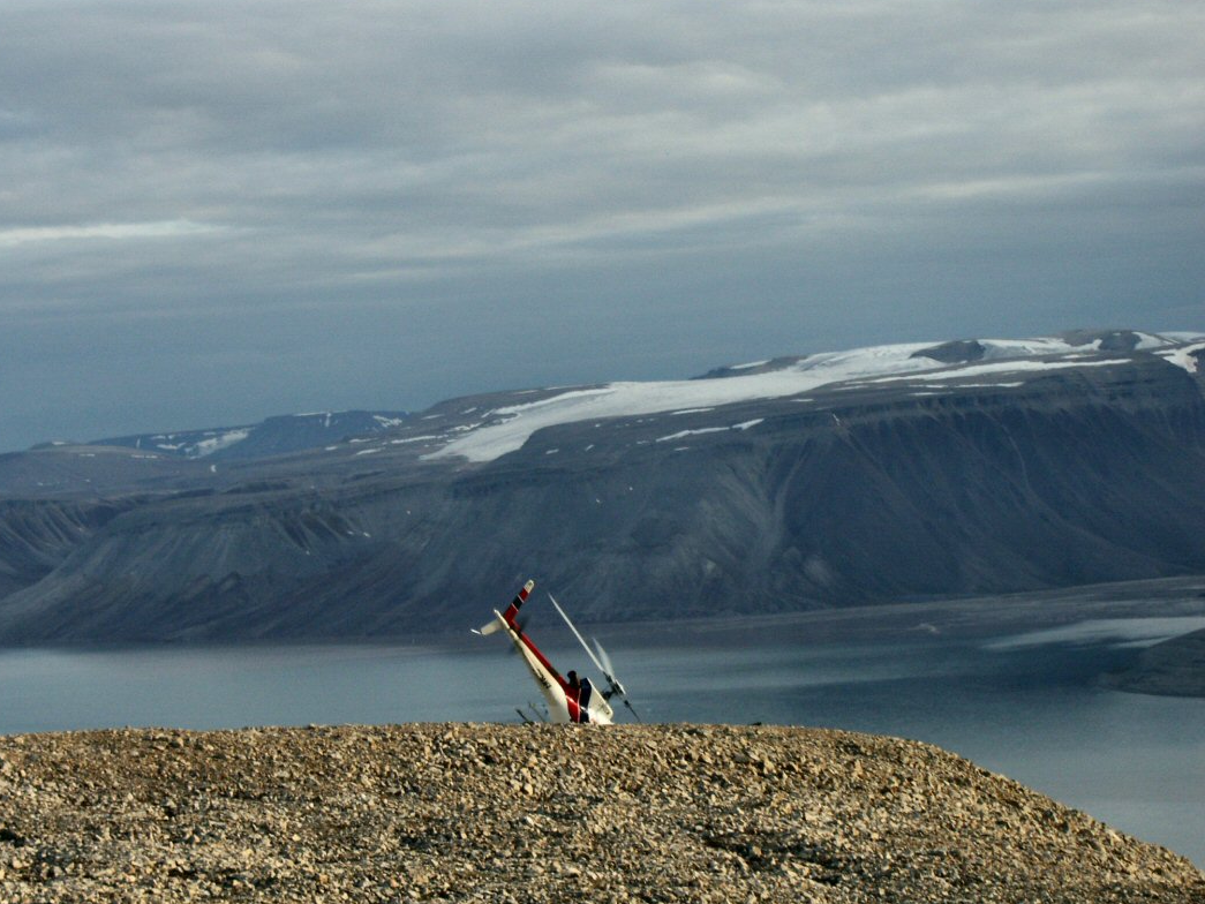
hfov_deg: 17.7
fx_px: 3864
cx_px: 442
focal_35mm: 111
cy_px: 560
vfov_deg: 13.3
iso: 100
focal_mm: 22.2
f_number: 7.1
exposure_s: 1/250
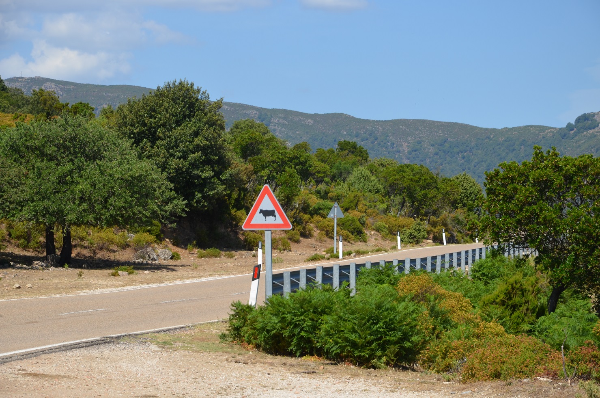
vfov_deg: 10.1
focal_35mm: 135
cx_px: 300
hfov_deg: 15.2
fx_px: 2246
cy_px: 199
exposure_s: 1/250
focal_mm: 90
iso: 100
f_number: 8
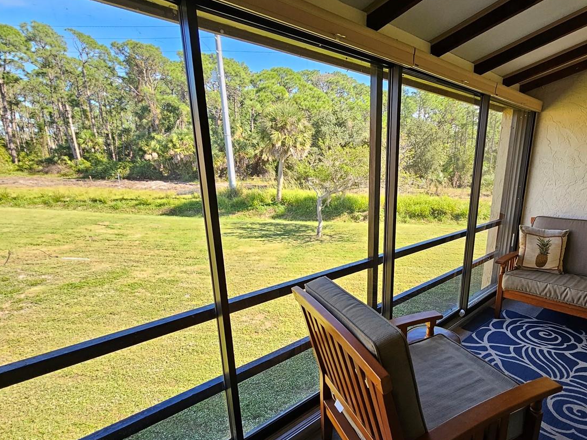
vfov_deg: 68.1
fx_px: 322
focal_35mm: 19
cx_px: 381
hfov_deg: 82.4
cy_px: 262
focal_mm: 2.2
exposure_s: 1/207
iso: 100
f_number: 2.2
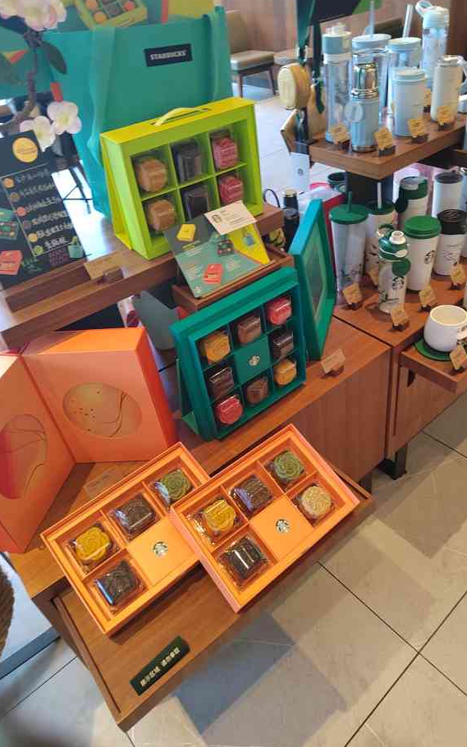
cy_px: 371
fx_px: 509
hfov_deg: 48.9
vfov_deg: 72.5
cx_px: 285
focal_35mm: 25
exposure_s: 1/100
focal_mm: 5.52
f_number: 1.9
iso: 1963
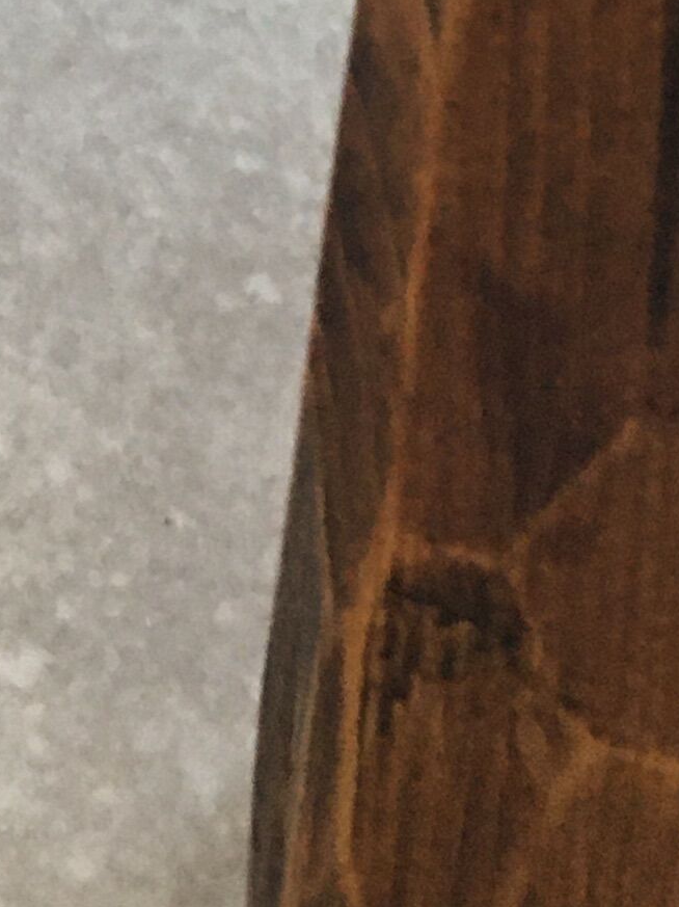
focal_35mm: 134
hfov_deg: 11.0
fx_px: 3507
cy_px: -737
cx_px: 234
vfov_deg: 13.2
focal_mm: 4.15
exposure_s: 1/33
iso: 160
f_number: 2.2
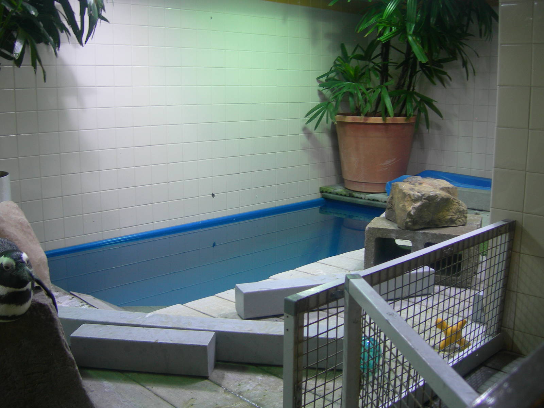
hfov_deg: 49.0
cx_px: 272
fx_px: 597
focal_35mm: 38
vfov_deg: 37.7
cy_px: 204
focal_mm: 7.8
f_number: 2.8
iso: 50
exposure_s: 1/39.3
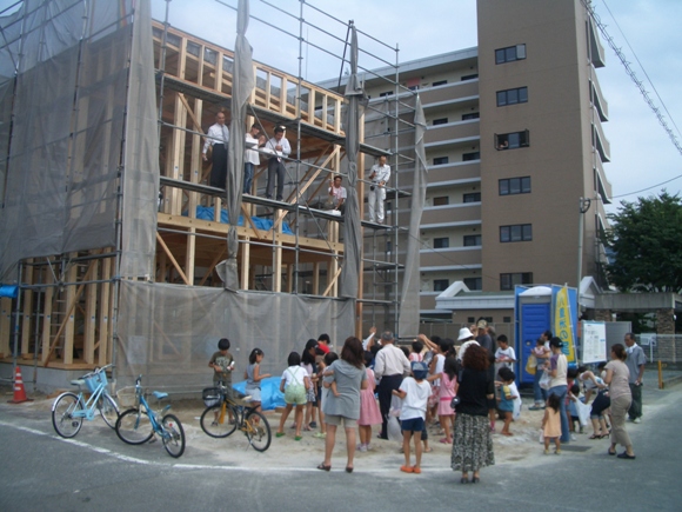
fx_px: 690
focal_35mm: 35
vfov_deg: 40.7
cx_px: 341
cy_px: 256
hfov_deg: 52.6
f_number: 4.3
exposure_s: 1/320
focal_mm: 5.8
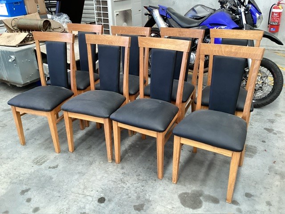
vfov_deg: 45.4
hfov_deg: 58.4
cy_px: 107
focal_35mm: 31
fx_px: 255
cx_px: 142
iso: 125
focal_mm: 3.3
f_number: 2.4
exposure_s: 1/50
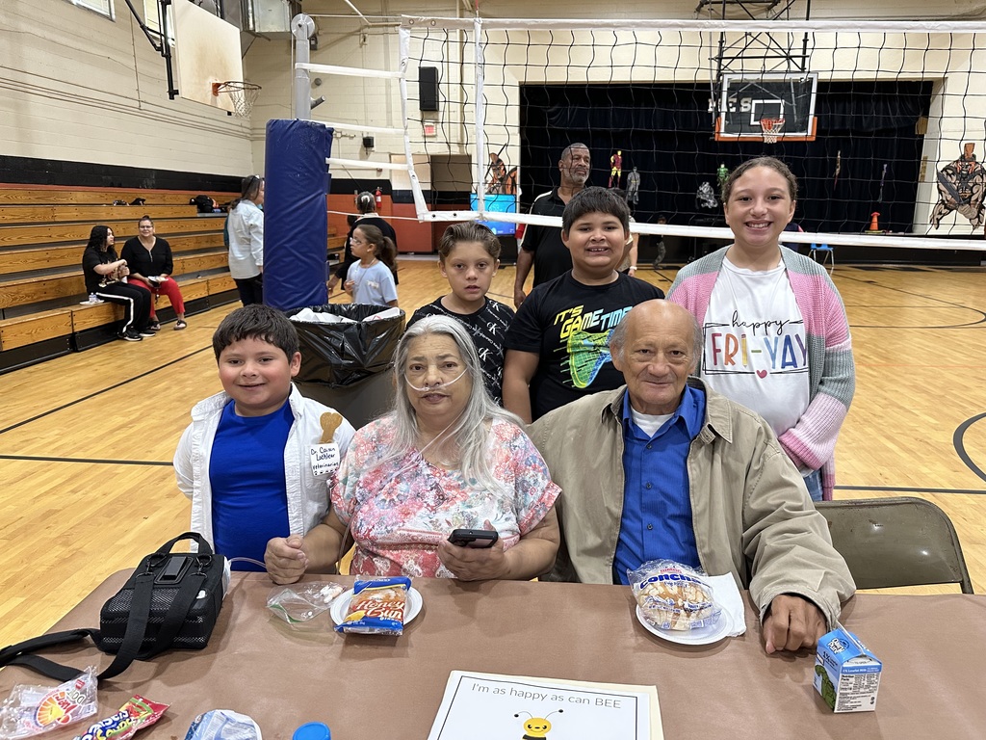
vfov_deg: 56.8
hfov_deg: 71.6
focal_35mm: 24
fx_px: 684
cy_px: 370
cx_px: 493
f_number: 1.78
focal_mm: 6.86
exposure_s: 1/60
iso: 320
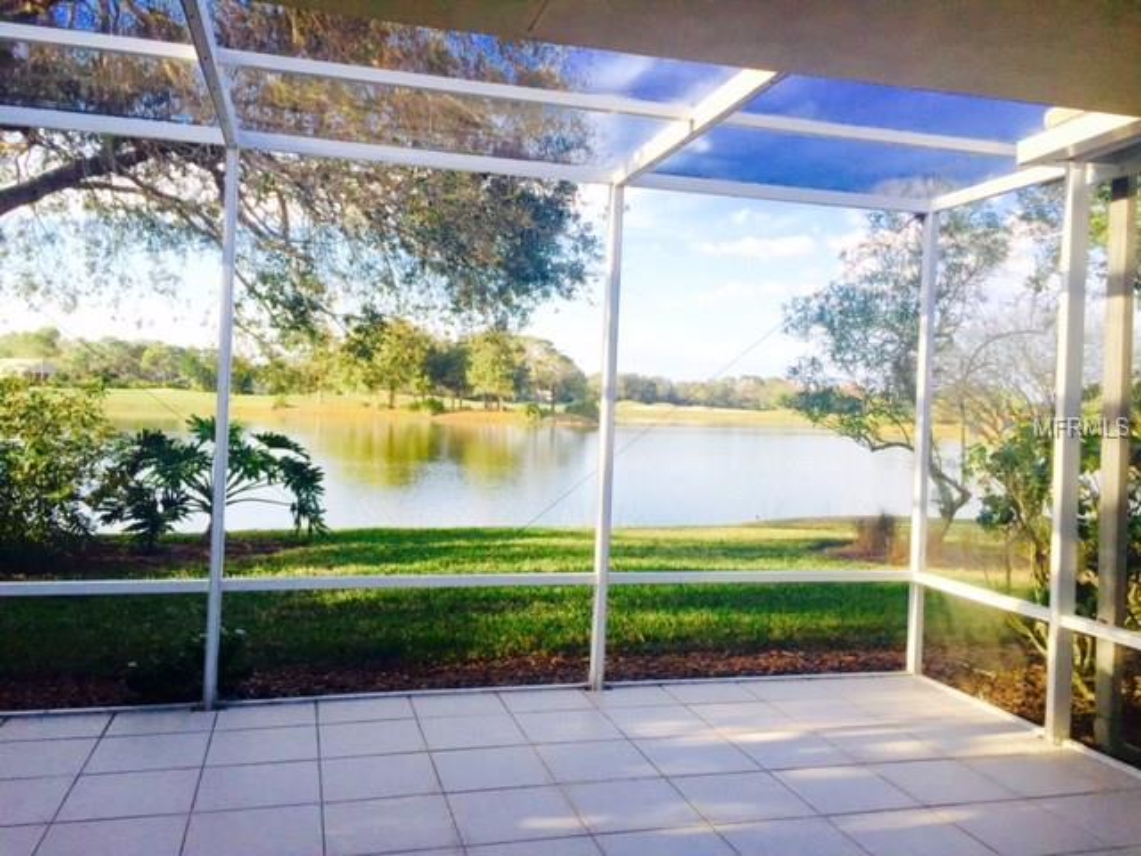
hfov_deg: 61.7
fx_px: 956
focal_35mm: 29
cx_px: 570
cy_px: 428
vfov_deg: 48.2
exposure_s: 1/638
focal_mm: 4.15
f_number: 2.2
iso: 32
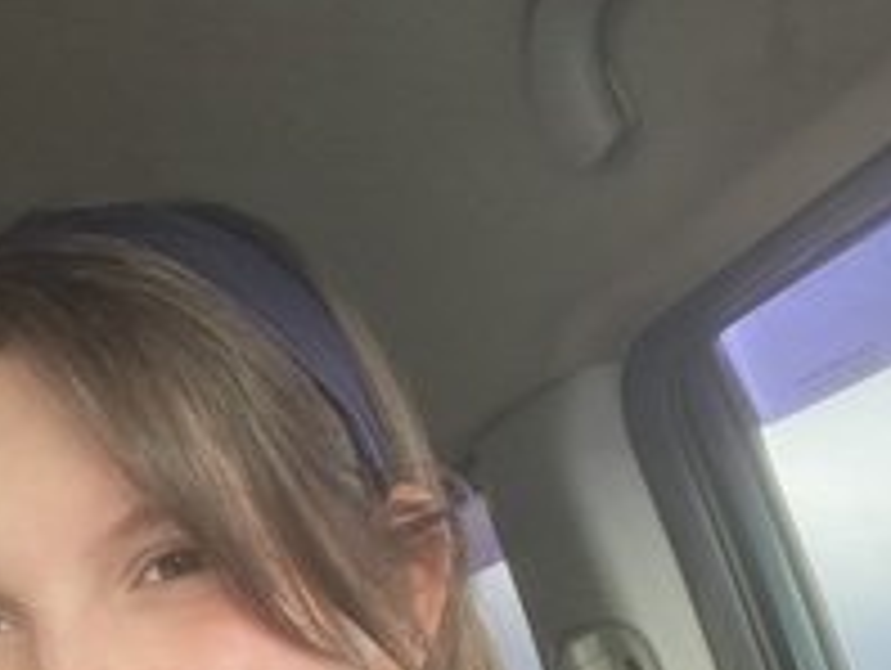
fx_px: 1495
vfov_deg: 23.0
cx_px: 153
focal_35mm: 58
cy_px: 825
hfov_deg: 32.1
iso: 80
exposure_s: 1/122
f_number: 2.2
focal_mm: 2.71
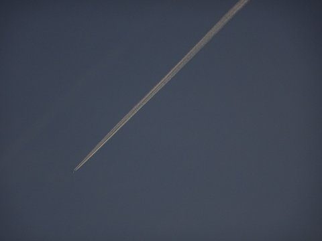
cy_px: 120
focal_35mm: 300
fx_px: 2791
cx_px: 161
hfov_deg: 6.6
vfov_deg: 5.0
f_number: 6.3
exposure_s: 1/250
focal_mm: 51.19
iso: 200
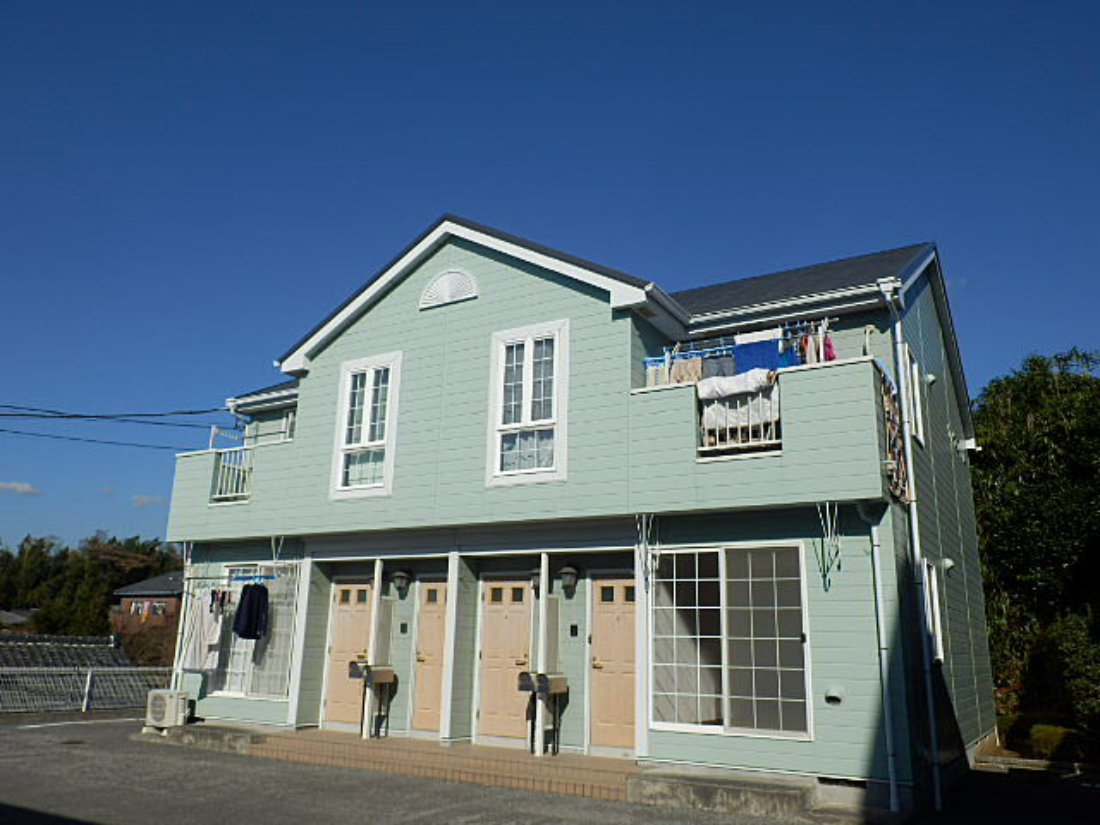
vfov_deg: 46.8
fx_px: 953
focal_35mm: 30
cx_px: 550
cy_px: 412
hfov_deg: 60.0
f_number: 8.8
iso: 80
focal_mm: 5.3
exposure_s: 1/320
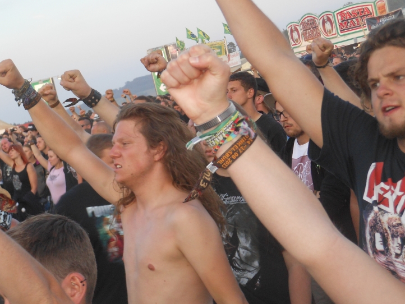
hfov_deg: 19.6
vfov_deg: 14.8
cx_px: 141
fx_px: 1170
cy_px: 146
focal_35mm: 100
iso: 200
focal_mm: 13.6
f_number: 4.4
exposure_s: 1/60
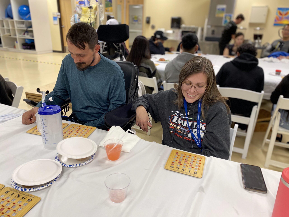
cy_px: 108
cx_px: 144
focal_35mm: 26
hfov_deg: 67.3
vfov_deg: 53.1
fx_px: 217
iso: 125
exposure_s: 1/60
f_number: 1.8
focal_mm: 4.25
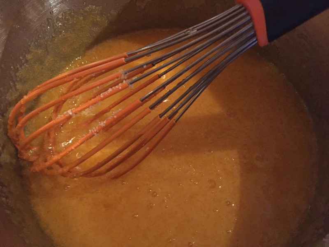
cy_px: 124
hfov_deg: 61.7
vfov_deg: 48.2
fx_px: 276
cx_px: 164
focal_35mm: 29
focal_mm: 4.15
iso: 800
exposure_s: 1/17
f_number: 2.2
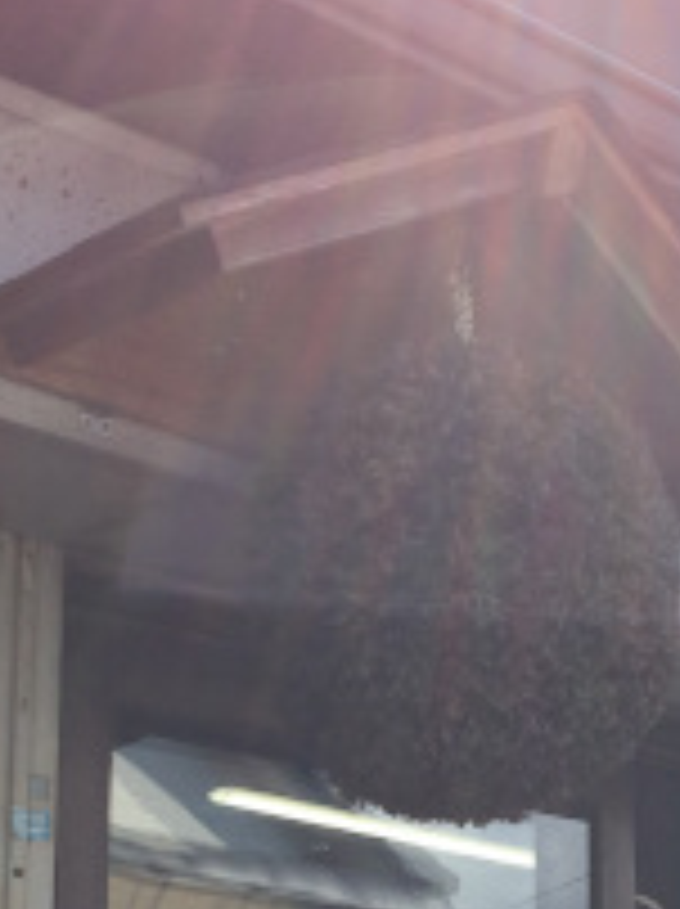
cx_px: 558
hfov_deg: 15.9
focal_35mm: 92
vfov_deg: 20.5
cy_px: 950
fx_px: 2415
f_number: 2.2
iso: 25
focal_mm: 4.15
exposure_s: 1/601
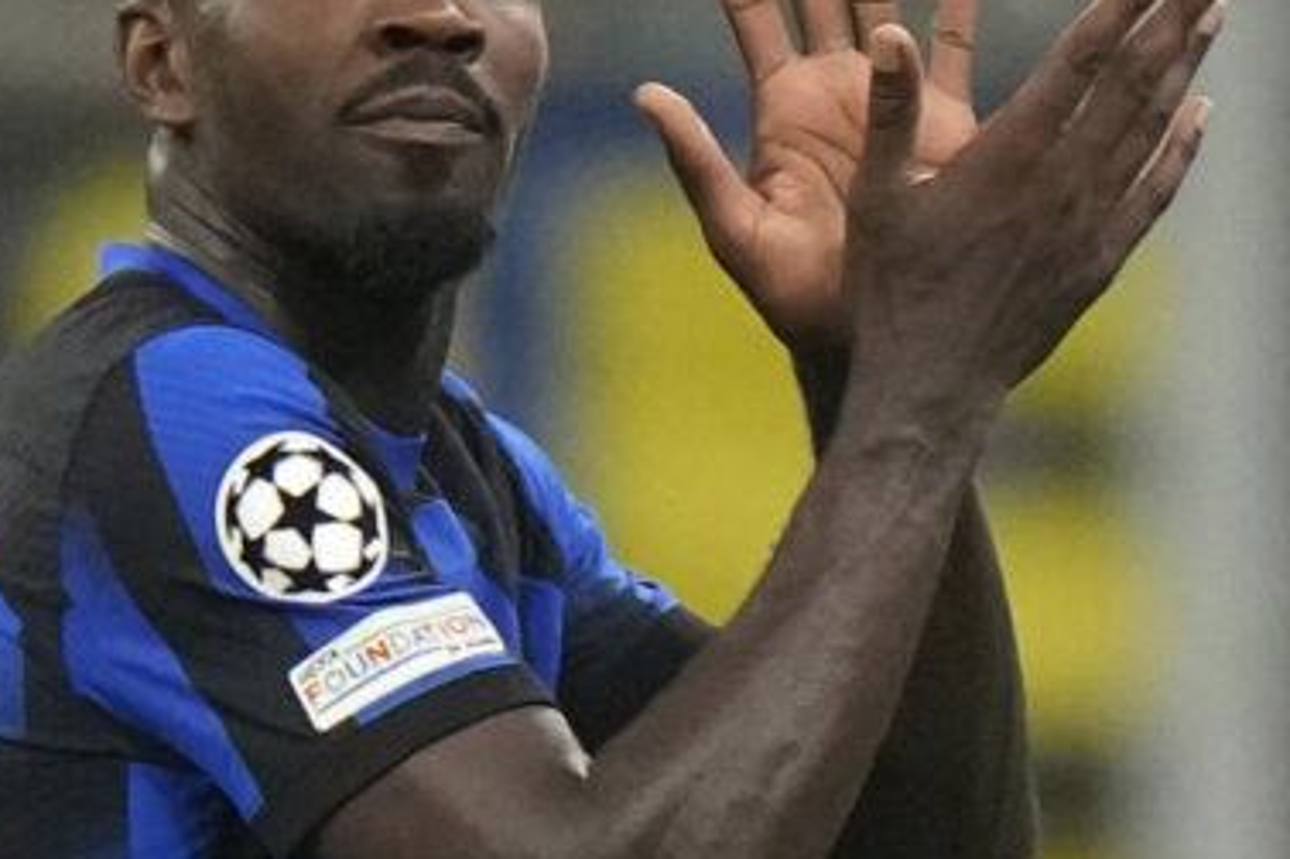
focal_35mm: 1590
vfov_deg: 0.9
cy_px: 698
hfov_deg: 1.3
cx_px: 729
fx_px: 56947
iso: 3200
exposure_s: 1/2000
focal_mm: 400
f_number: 2.8
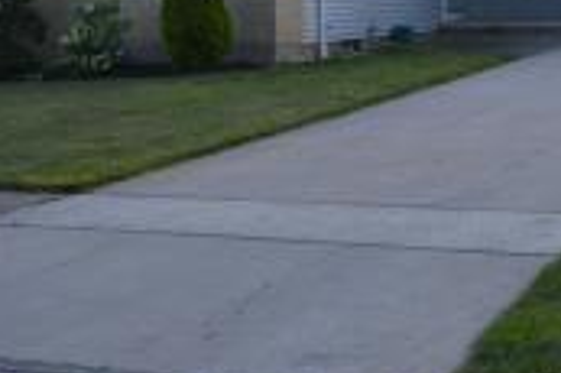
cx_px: 488
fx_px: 1339
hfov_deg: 23.1
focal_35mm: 86
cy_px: -81
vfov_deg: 15.3
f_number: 5.6
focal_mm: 22
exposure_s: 1/125
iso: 100
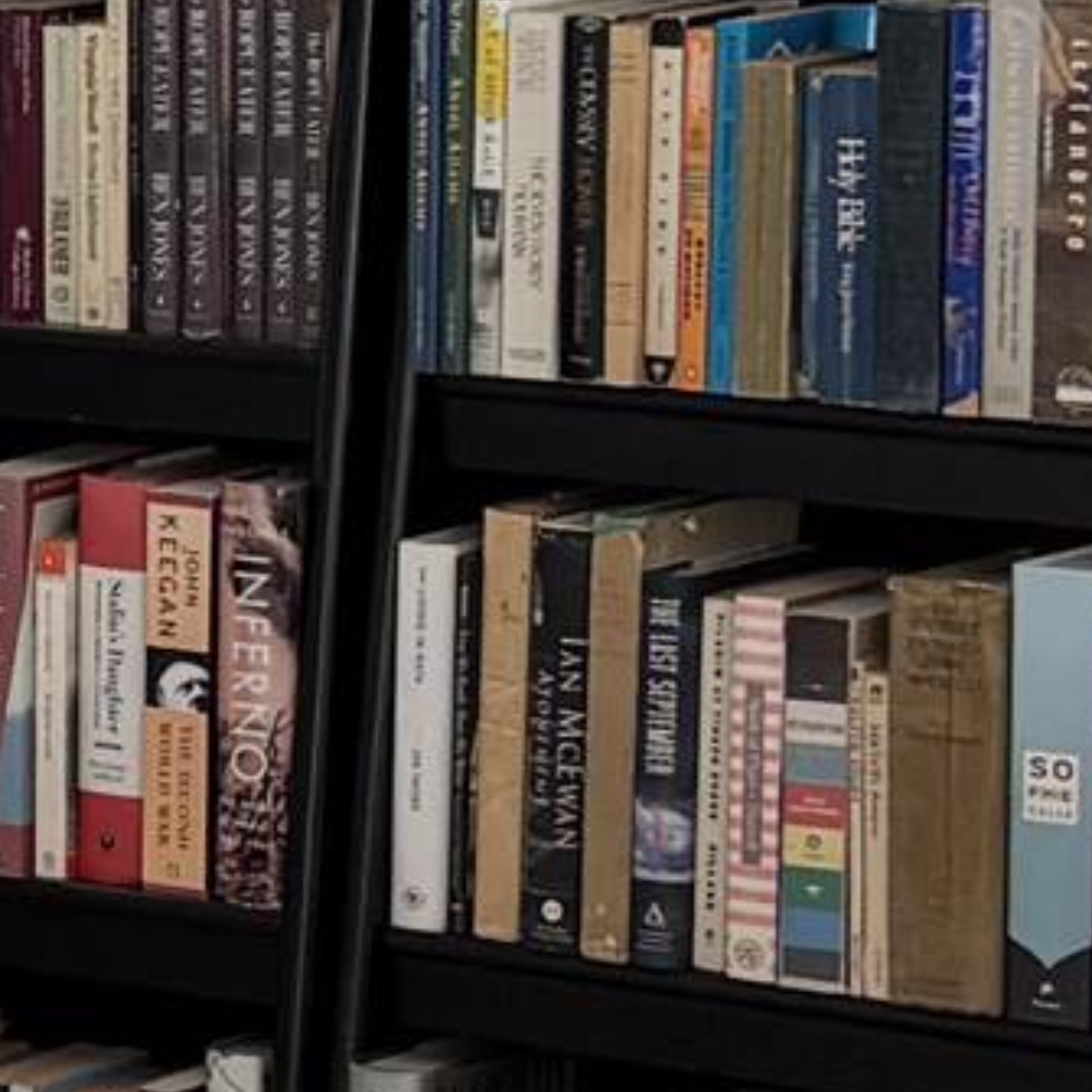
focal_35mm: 211
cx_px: -2878
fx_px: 7531
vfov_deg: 8.3
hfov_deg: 6.9
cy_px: 173
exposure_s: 1/142
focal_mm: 5.96
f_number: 1.6
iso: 40
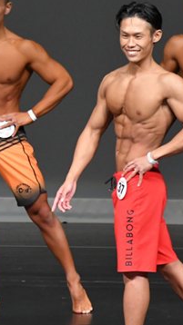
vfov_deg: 3.0
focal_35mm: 715
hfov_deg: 1.7
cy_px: 188
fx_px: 6177
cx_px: -81
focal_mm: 210
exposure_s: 1/400
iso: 4000
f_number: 5.6
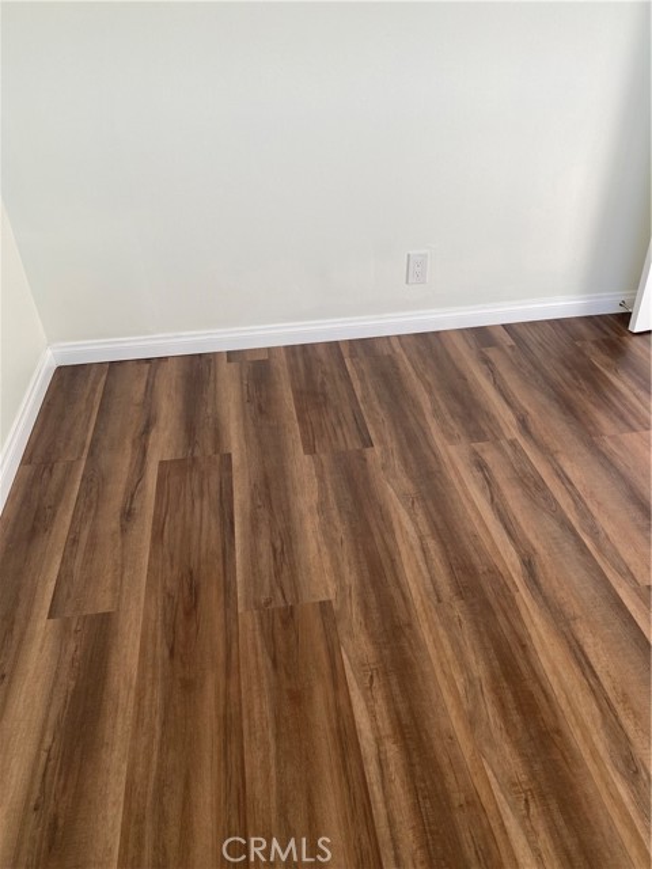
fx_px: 653
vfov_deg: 67.3
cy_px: 434
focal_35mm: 26
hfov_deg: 53.1
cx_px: 326
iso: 32
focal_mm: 4.25
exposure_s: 1/159
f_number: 1.8
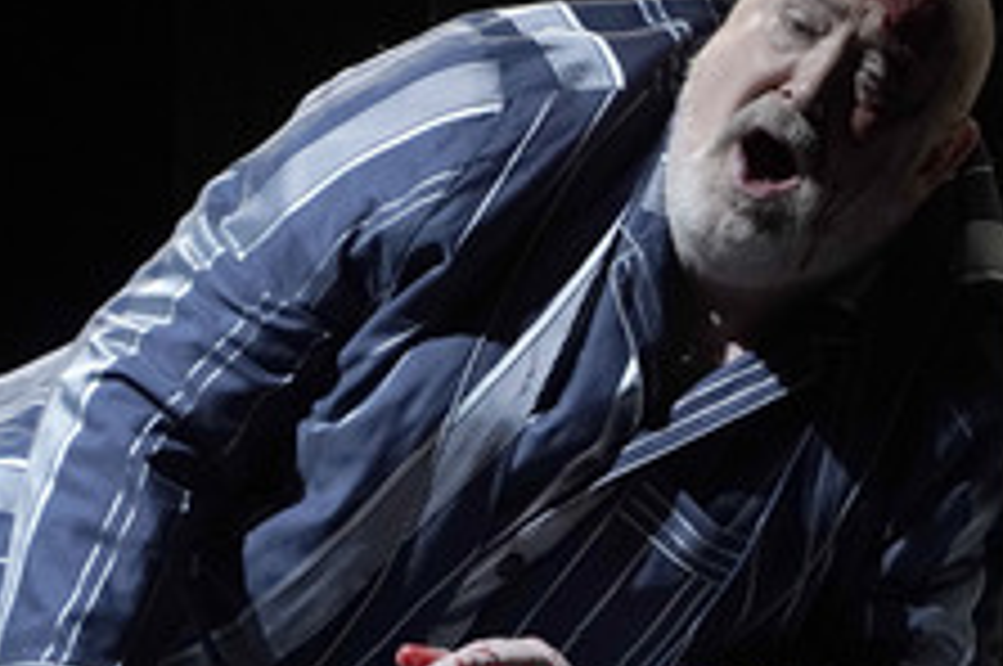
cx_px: 344
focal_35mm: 999
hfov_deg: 2.1
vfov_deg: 1.4
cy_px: 252
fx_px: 27793
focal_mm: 493
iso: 4000
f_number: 6.3
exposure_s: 1/125
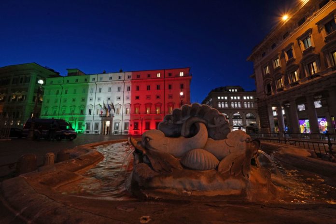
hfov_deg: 112.6
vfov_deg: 90.0
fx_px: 112
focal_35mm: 12
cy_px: 112
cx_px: 168
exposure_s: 1/15
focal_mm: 12
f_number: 8
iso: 2000
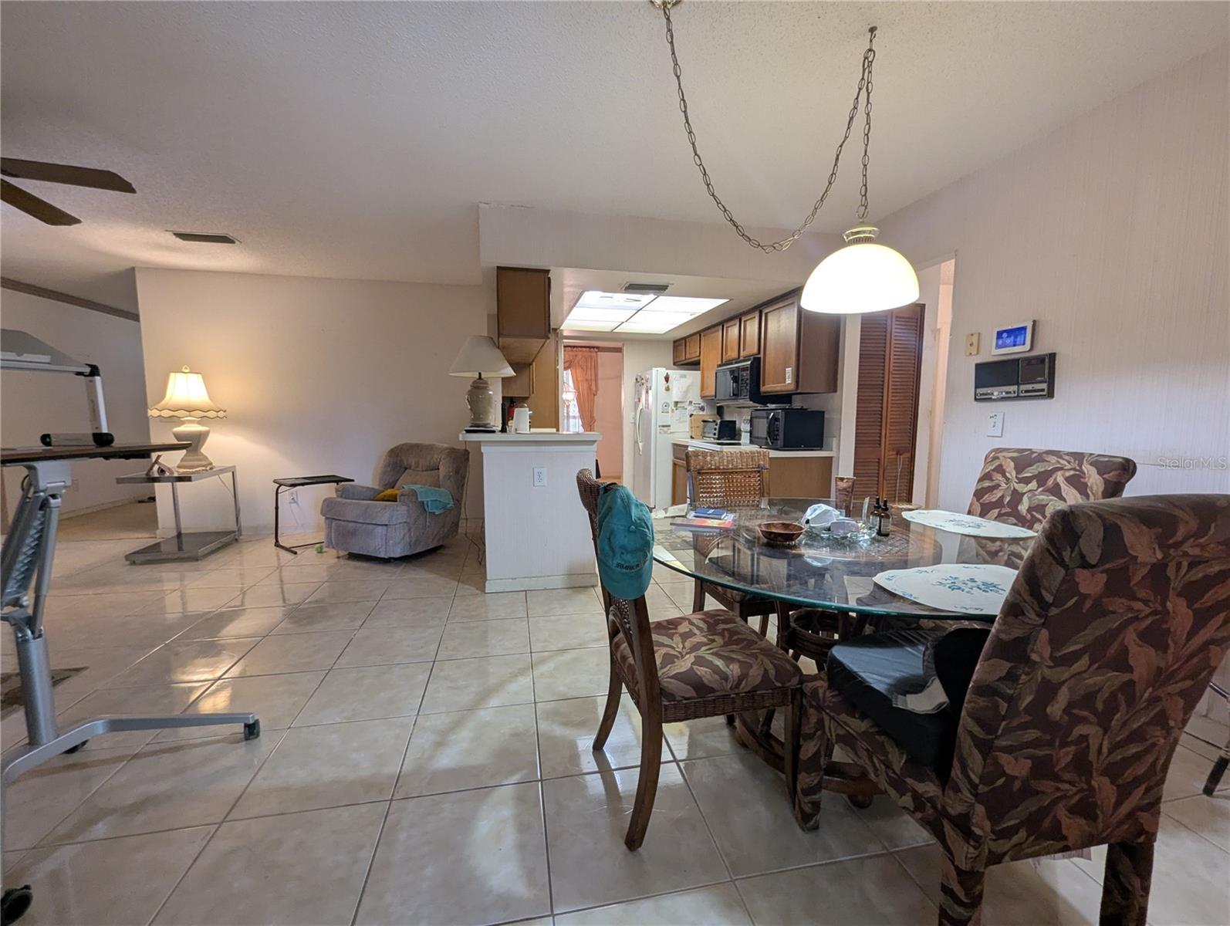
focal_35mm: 13
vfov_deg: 90.1
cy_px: 463
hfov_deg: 106.1
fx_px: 463
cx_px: 615
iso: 111
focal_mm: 1.95
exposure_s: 1/24
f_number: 2.2
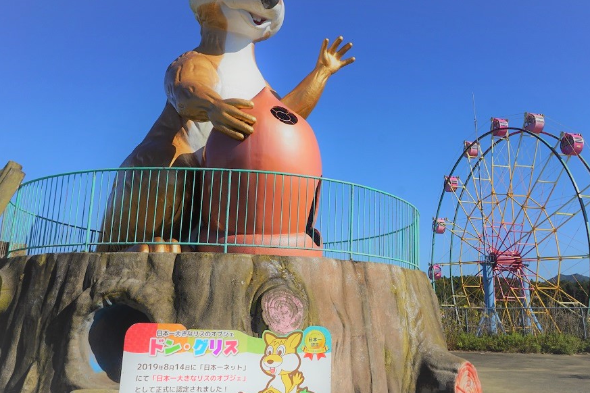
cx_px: 328
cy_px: 168
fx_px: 541
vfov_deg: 39.9
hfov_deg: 57.1
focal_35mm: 33
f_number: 11
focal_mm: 16
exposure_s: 1/250
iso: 100
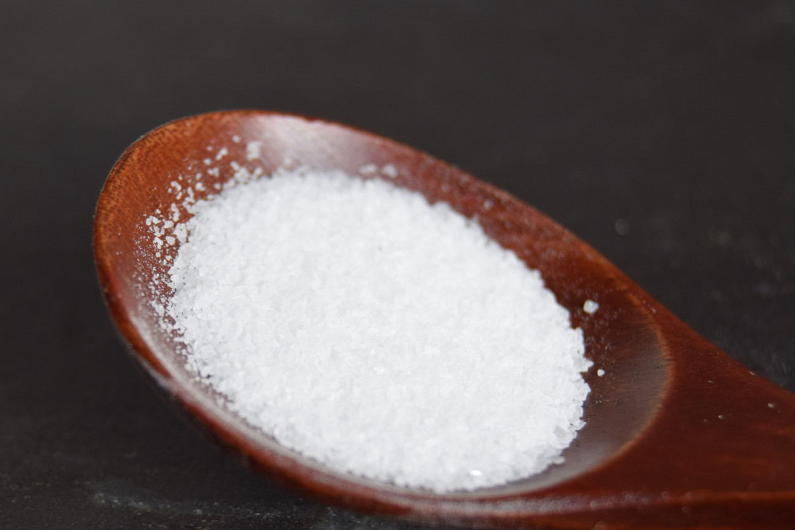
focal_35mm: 121
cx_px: 389
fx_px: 2666
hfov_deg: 17.0
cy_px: 319
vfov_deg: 11.4
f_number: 6.3
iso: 400
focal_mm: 55
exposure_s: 1/160
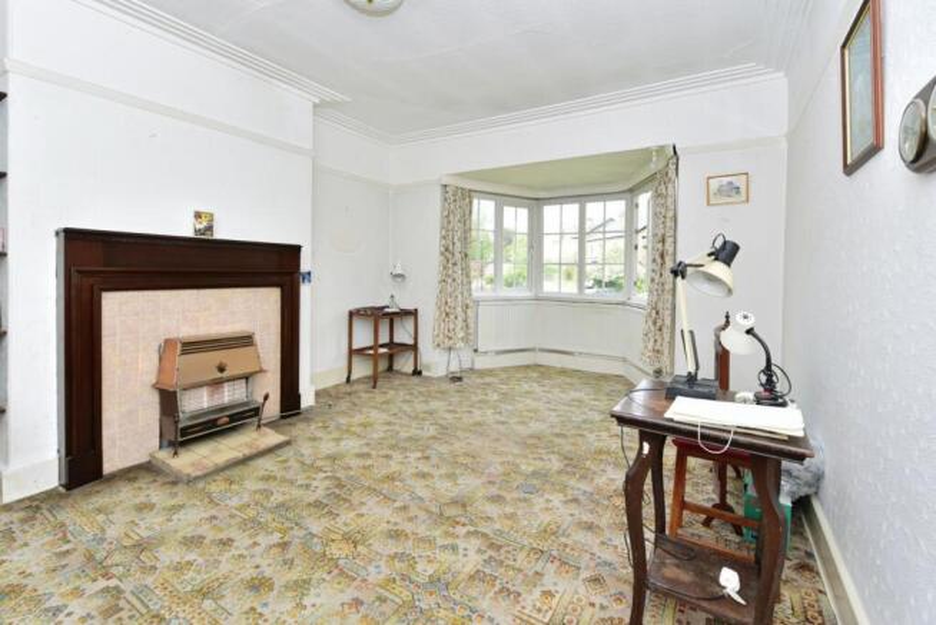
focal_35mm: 14
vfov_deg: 81.3
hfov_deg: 104.2
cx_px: 468
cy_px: 312
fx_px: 364
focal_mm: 14
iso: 400
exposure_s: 1/180
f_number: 6.7
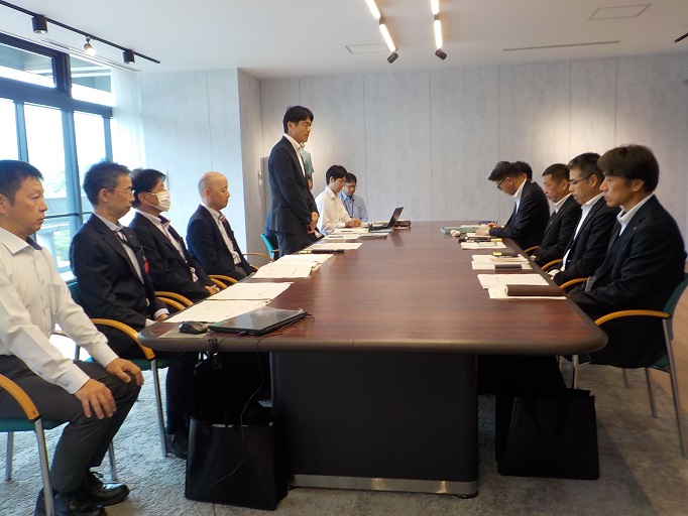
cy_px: 258
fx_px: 596
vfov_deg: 46.8
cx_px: 344
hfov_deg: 59.9
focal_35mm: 30
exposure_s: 1/30
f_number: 3.3
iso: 125
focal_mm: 4.1
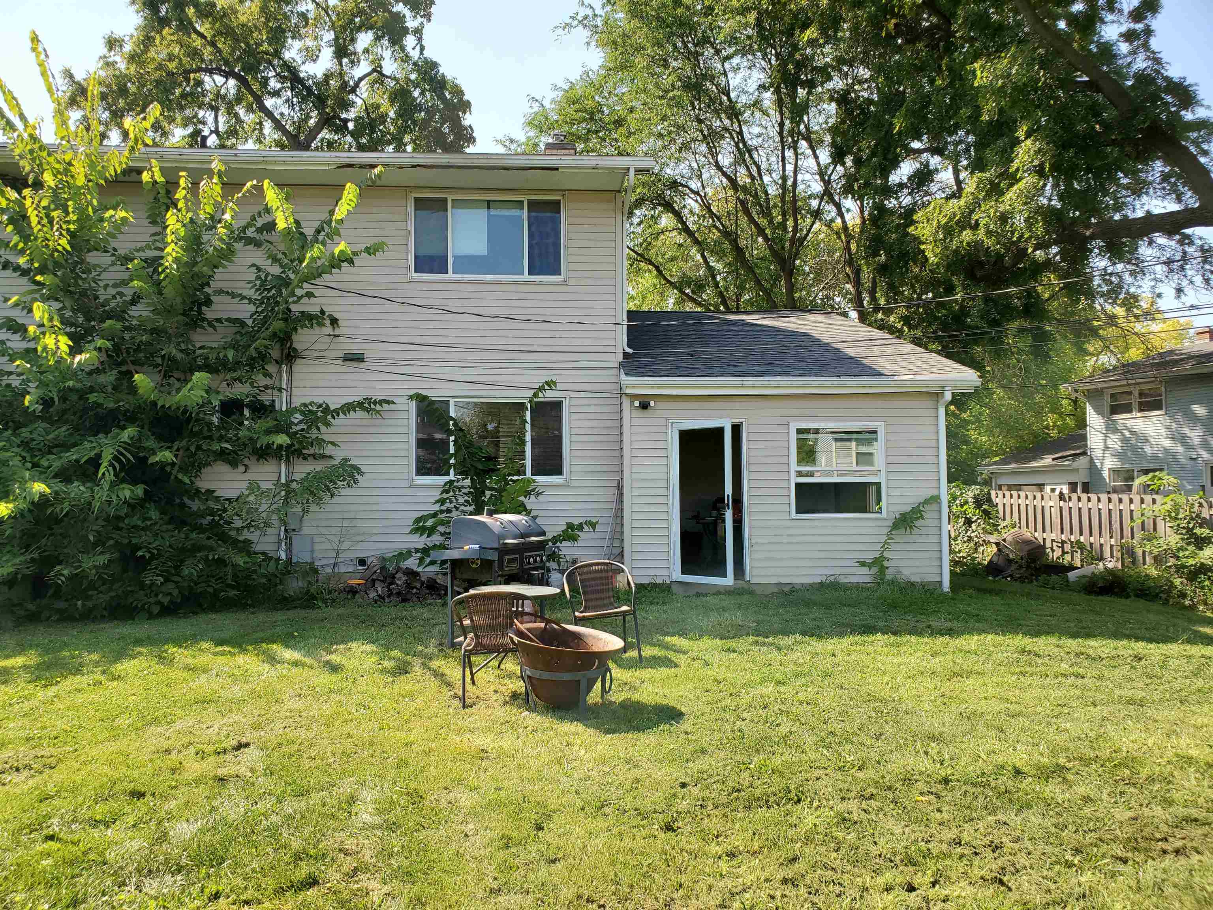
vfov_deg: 53.1
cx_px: 606
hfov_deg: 67.3
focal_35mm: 26
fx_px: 911
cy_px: 455
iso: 50
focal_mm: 4.3
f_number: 2.4
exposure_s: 1/508
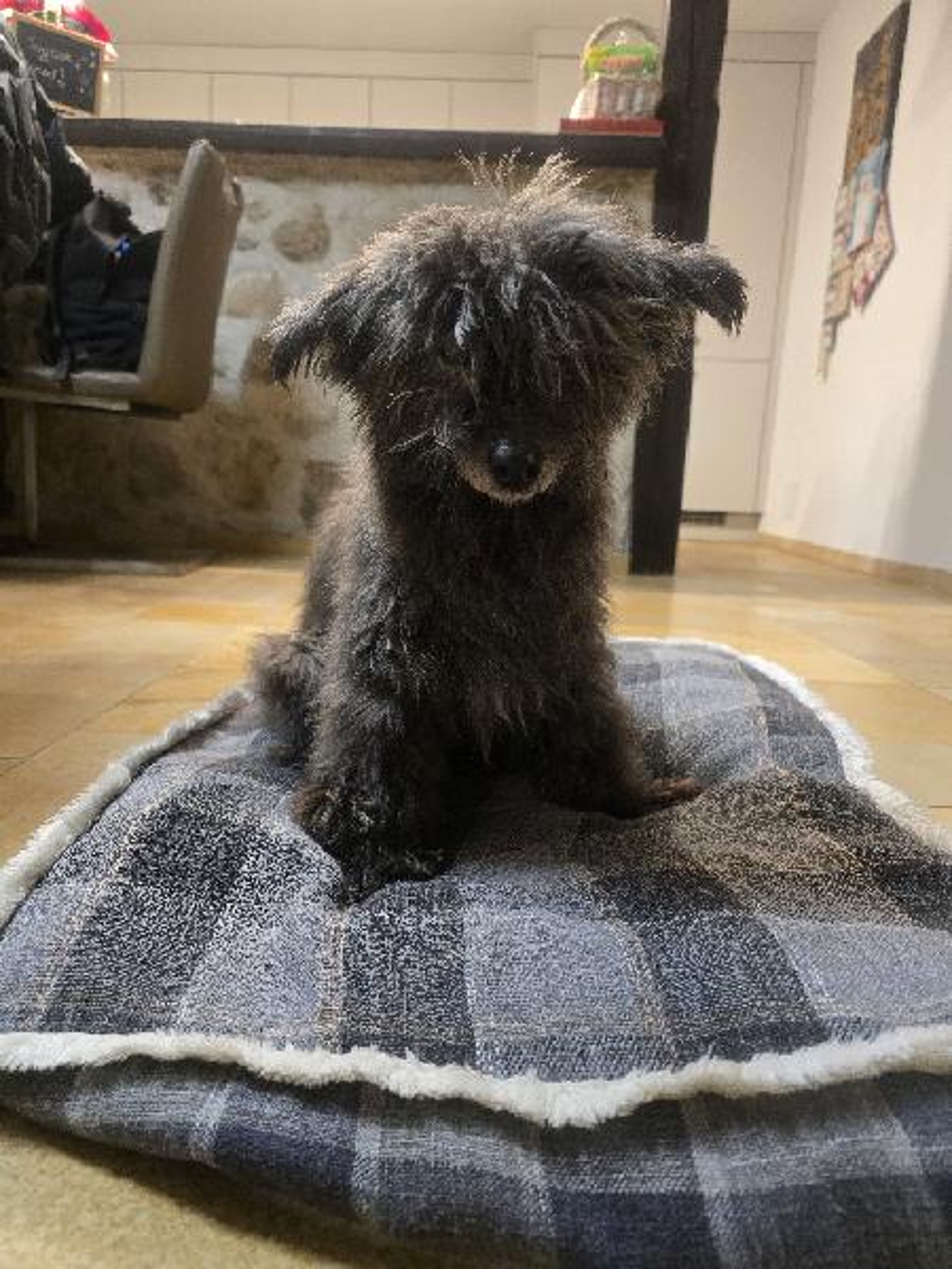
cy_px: 634
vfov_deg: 73.9
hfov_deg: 58.9
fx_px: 843
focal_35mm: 23
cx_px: 476
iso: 500
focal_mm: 6.3
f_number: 1.7
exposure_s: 1/100
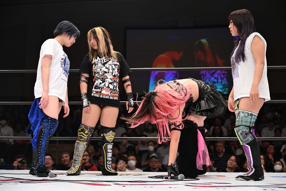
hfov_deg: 36.9
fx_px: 429
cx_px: 143
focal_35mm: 54
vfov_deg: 25.1
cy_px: 96
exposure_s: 1/640
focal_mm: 54
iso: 1250
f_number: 4
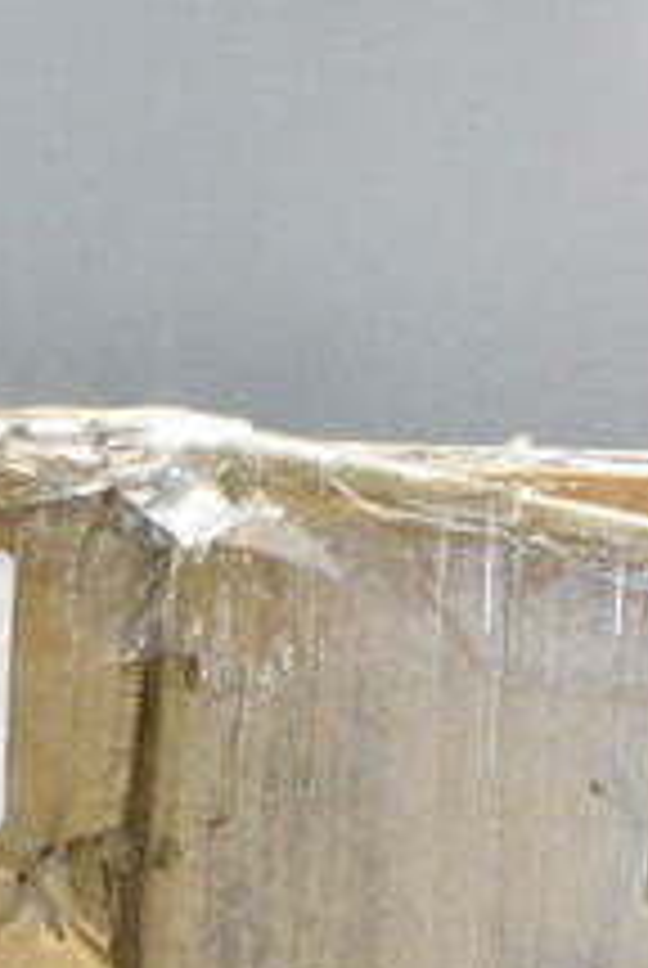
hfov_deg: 8.8
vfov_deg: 12.0
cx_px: -356
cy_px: 1898
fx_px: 4117
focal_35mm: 153
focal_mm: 24
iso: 6400
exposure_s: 1/250
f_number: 8
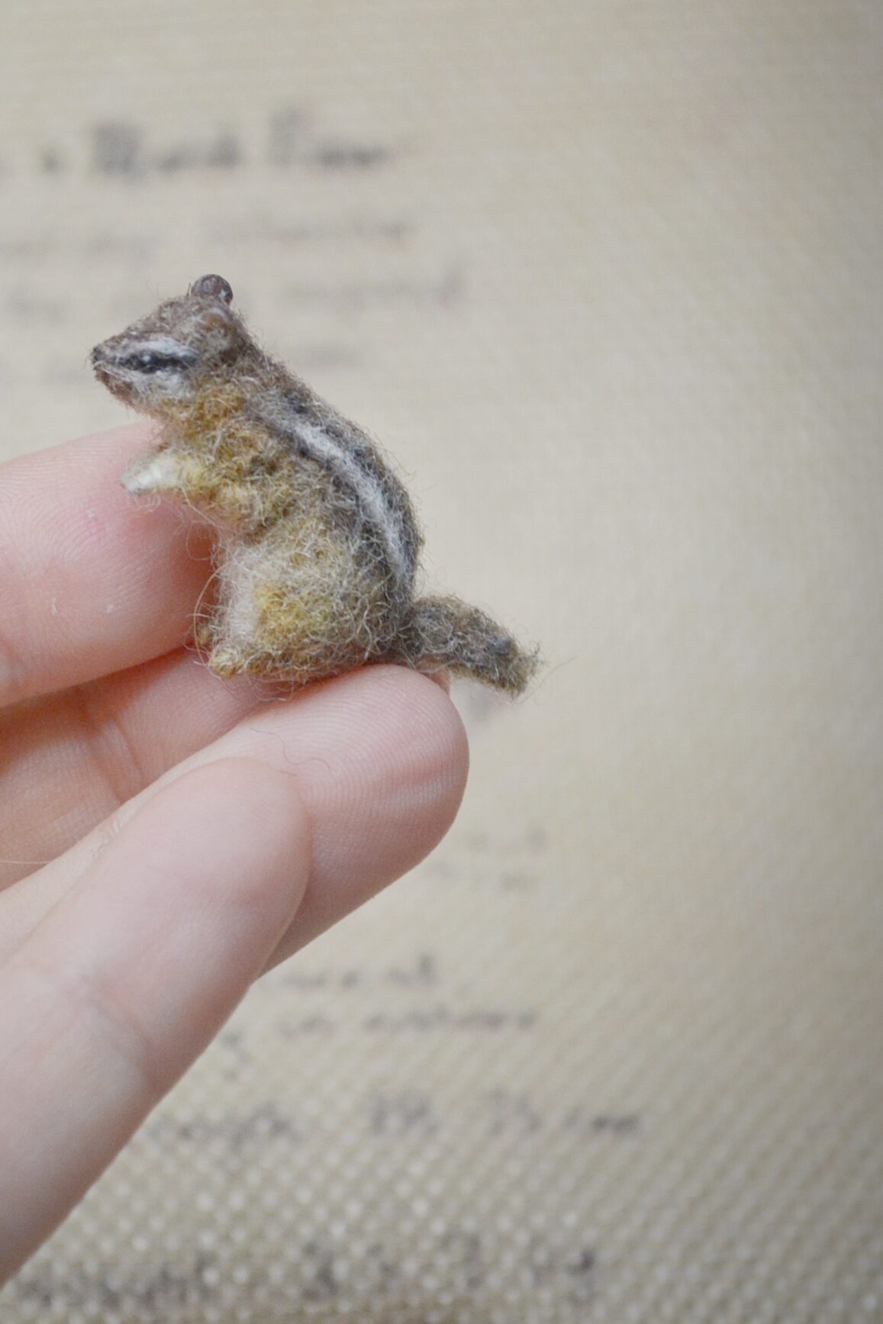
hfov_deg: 11.2
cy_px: 425
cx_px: 242
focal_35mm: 122
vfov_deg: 16.8
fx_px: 4478
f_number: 6.3
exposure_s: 1/200
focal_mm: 55
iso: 800
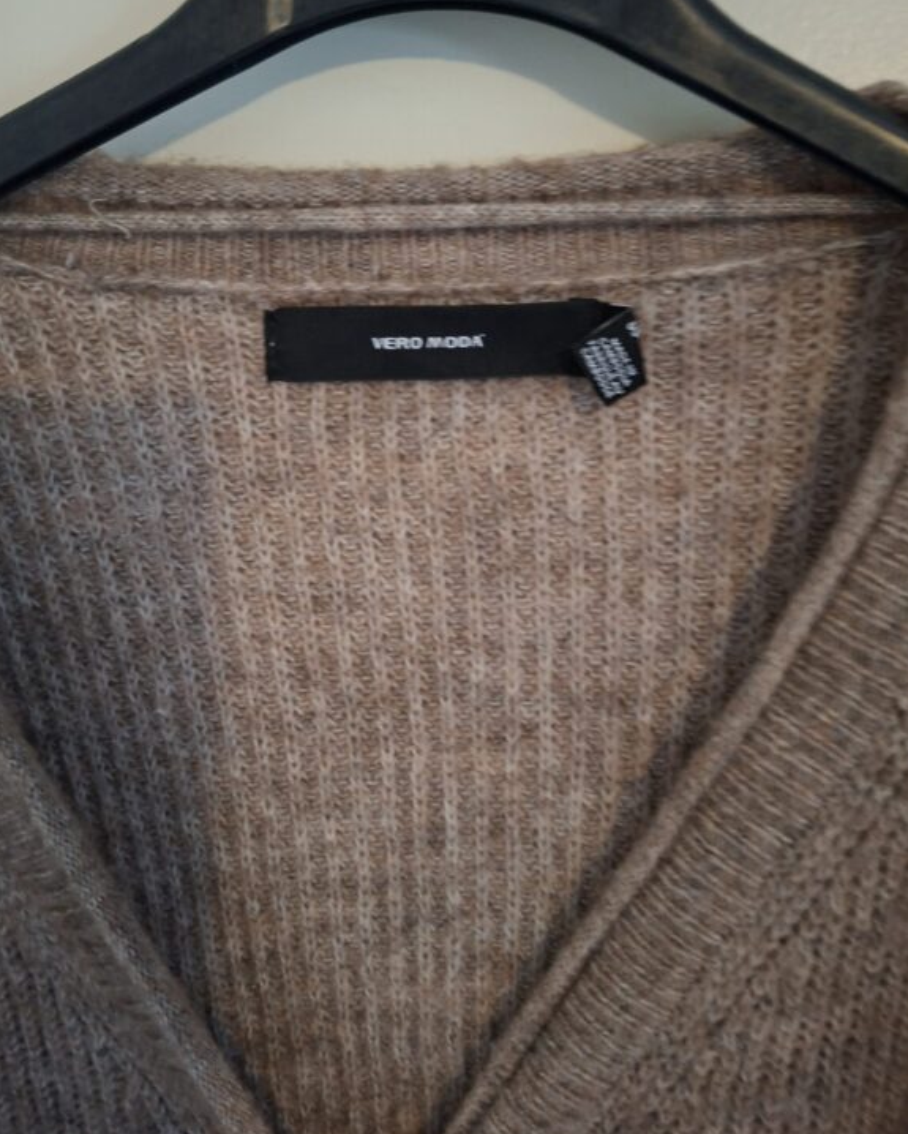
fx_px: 839
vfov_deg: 68.0
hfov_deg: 56.8
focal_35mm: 25
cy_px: 518
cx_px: 439
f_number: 1.8
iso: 800
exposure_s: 1/20
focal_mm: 5.54
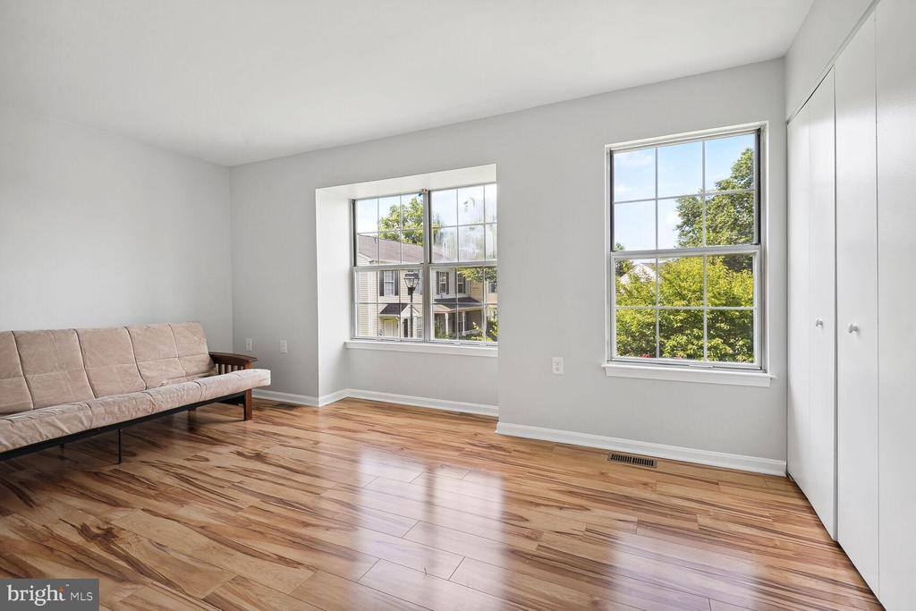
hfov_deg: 96.7
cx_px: 458
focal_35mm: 16
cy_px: 306
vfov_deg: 73.8
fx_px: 407
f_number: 8
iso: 200
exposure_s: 1/40
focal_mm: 16
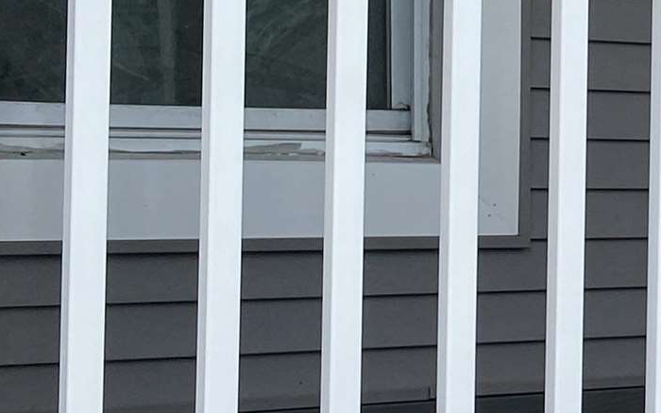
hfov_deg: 13.8
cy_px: 134
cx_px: 1442
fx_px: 2179
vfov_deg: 10.8
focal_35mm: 121
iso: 32
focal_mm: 4.25
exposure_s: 1/2513
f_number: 1.8
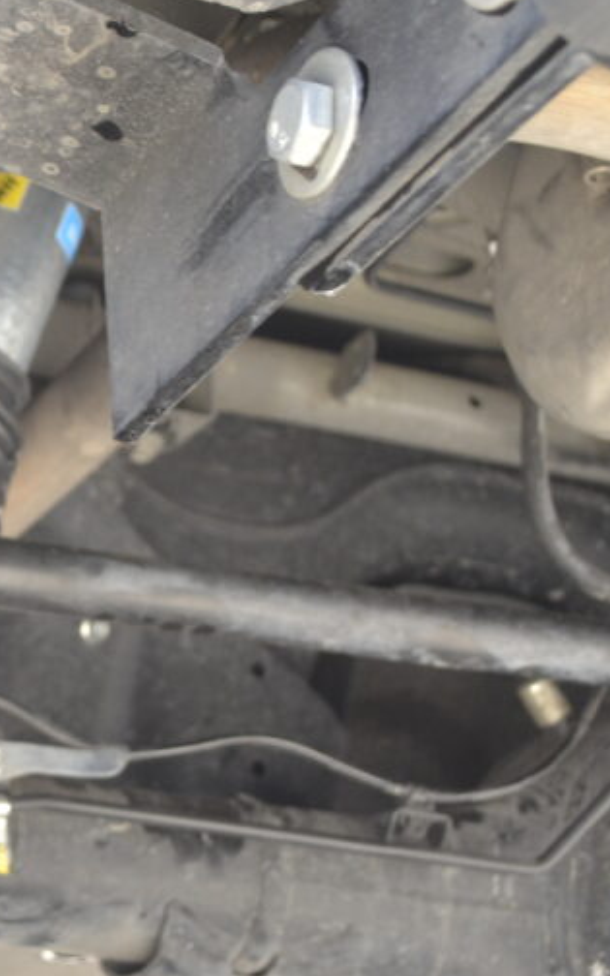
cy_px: 528
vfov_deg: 23.8
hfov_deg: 14.2
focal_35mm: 87
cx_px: -271
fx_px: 2314
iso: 400
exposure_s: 1/60
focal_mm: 28
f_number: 5.6
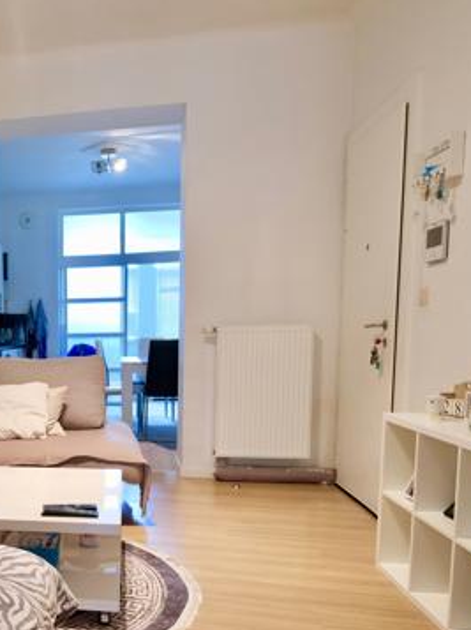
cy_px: 413
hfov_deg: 38.2
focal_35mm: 33
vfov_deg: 54.4
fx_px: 600
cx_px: 2
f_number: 4
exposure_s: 1/30
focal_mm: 11.5
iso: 1600
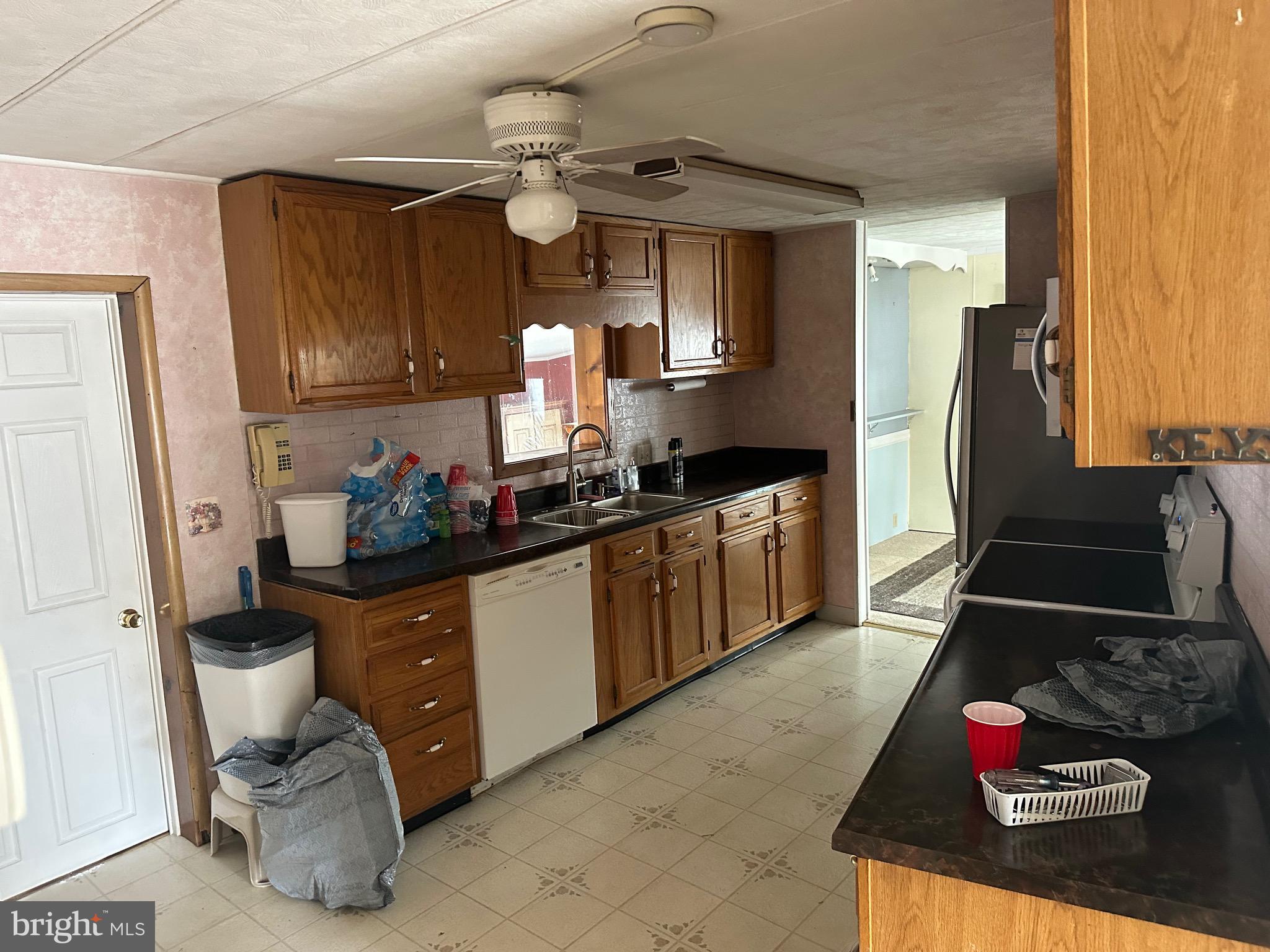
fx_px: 881
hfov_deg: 71.6
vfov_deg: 56.8
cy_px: 476
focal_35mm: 24
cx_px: 635
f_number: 1.78
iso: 500
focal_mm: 6.86
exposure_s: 1/60
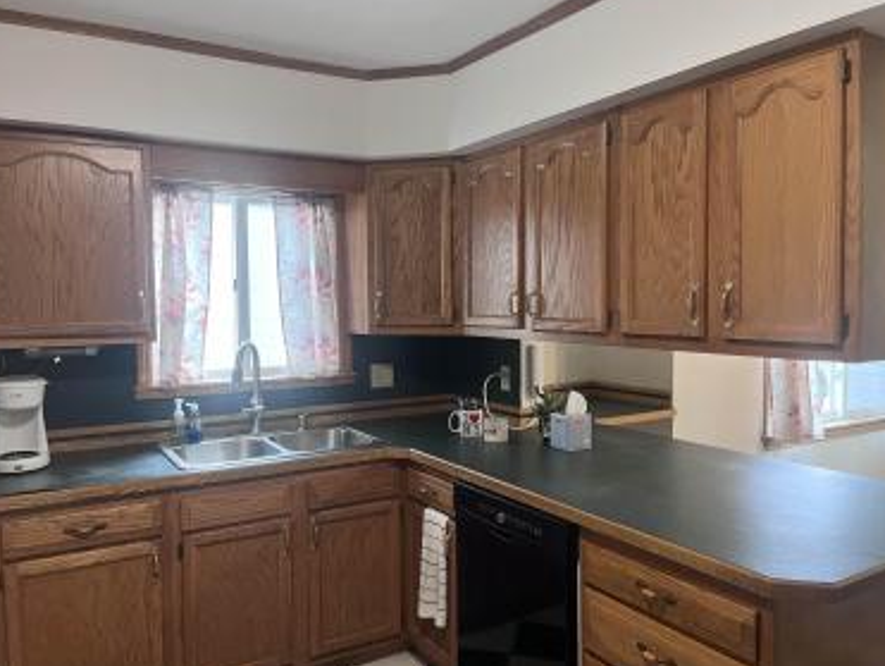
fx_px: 717
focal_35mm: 28
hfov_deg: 63.4
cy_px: 332
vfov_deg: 49.8
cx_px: 448
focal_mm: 5.1
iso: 160
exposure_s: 1/60
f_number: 1.6
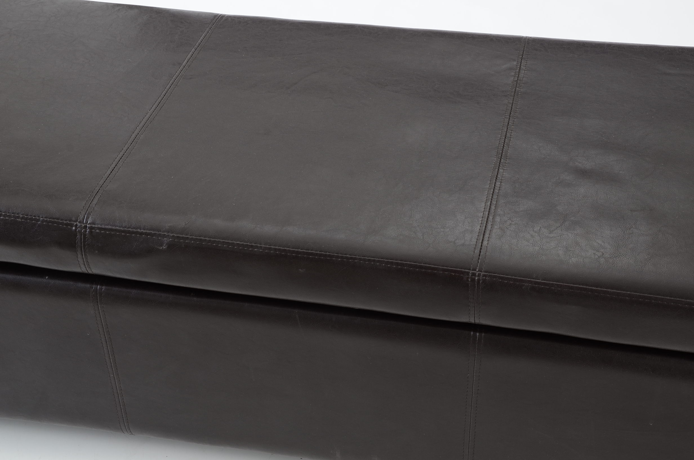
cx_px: 347
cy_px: 230
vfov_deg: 23.7
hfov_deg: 35.1
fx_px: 1097
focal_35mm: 57
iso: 200
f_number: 9
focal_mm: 38
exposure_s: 1/125
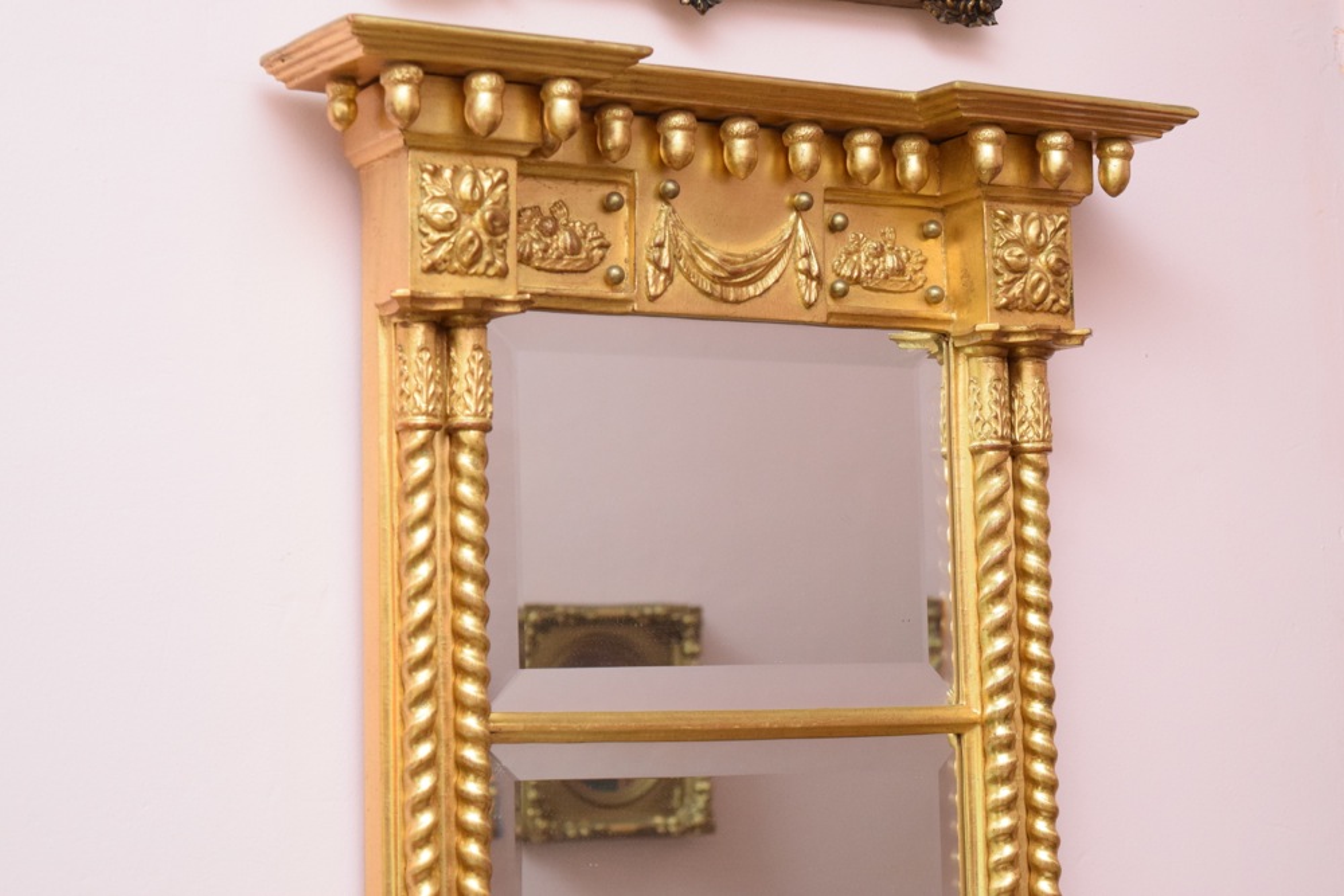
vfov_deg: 16.6
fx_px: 3080
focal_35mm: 82
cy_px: 448
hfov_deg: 24.6
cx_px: 672
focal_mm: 55
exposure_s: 1/60
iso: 2200
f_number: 5.6
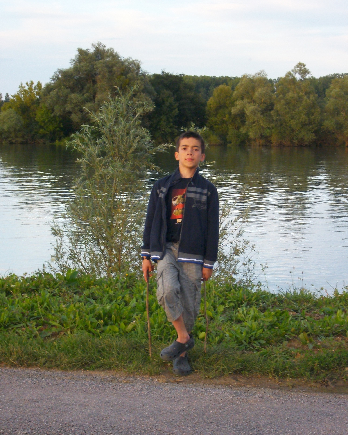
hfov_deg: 14.4
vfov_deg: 17.9
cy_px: 229
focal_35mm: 107
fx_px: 1377
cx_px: 173
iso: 244
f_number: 5.3
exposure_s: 1/133
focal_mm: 17.1
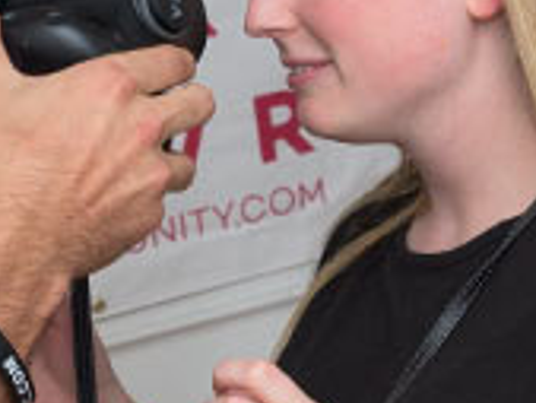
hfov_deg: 15.2
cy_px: 197
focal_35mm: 124
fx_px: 1921
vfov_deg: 12.0
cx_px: -135
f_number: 8
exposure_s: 1/125
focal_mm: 30
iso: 400
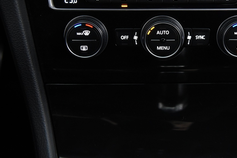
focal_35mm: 65
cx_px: 162
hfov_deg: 30.7
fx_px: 428
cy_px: 28
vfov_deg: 20.7
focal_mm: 38
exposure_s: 1/20
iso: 4000
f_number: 4
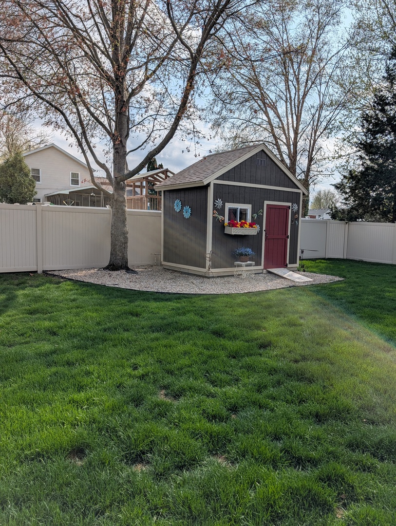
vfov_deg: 71.5
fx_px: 365
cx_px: 198
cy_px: 263
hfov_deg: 56.9
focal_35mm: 24
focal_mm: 6.9
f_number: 1.68
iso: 20
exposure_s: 1/2392
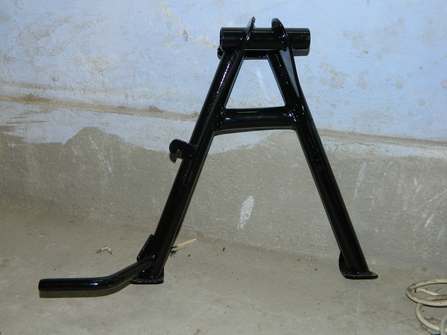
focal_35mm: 47
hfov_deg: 40.4
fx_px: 607
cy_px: 168
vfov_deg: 30.9
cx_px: 224
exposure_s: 1/50
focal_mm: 8.4
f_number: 3.6
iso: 200
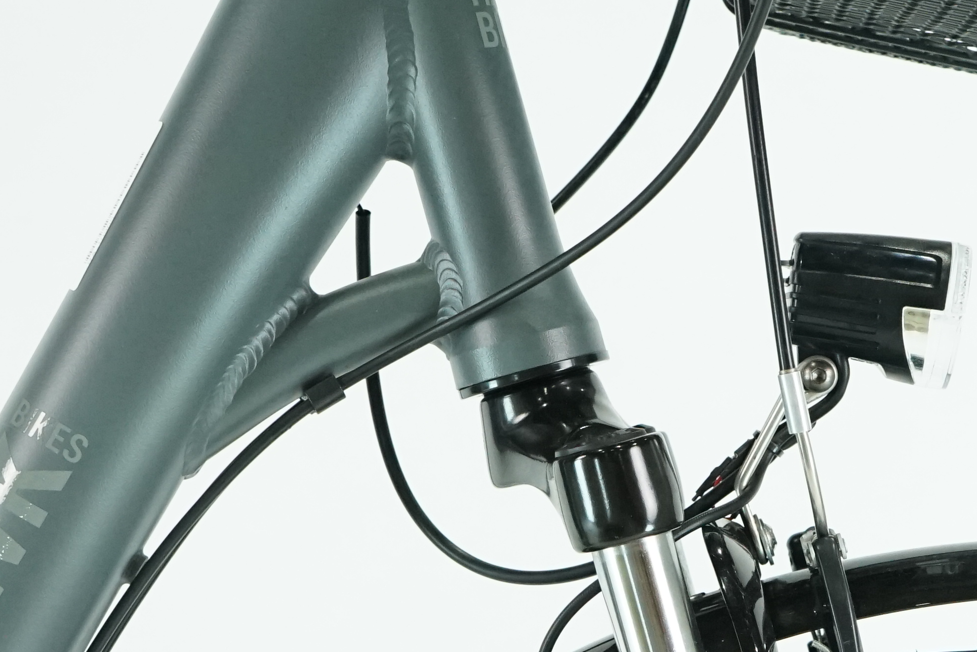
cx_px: 727
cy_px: 596
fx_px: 2470
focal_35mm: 91
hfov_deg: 22.2
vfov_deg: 14.9
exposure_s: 1/200
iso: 2500
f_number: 5.6
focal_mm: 30
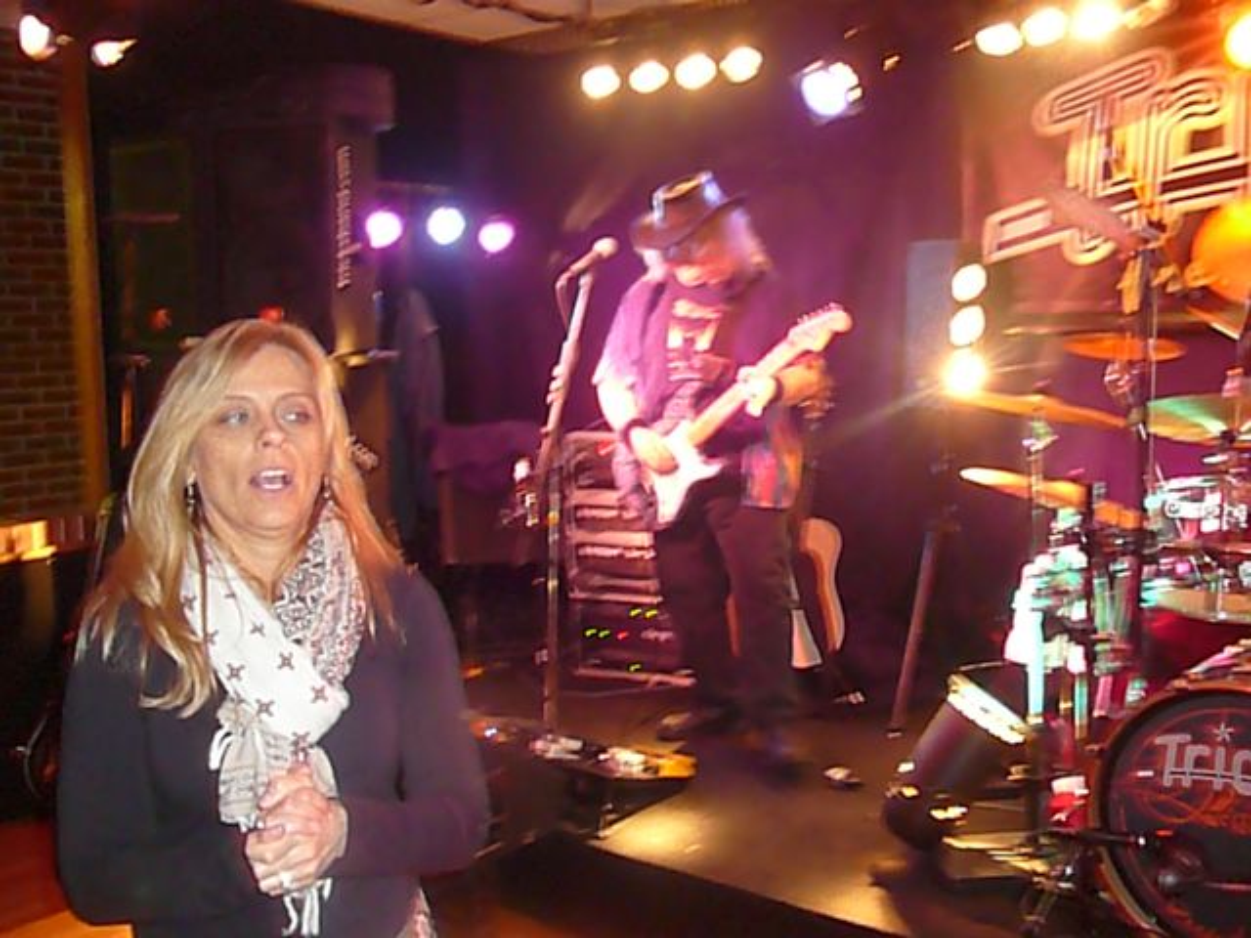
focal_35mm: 35
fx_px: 1265
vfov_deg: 40.7
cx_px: 626
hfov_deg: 52.6
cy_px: 469
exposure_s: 1/10
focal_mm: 5.2
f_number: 2.8
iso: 800
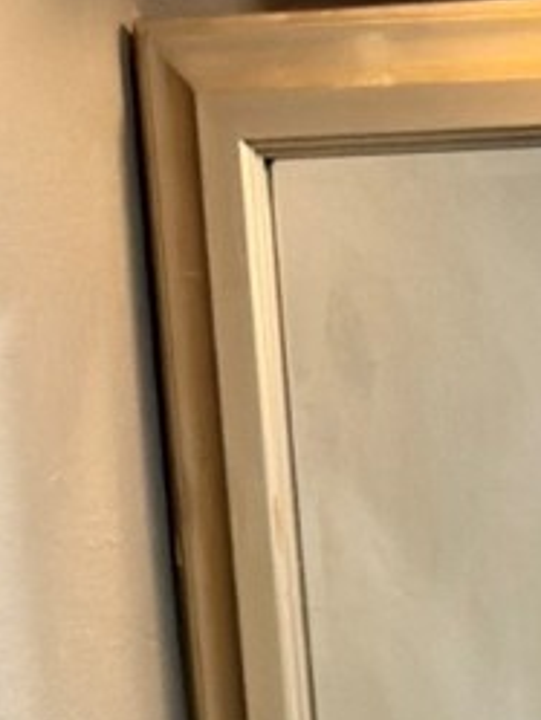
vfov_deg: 8.3
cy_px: 1822
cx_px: 1293
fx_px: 4497
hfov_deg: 6.5
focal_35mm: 216
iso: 200
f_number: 1.78
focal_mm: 6.76
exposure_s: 1/60
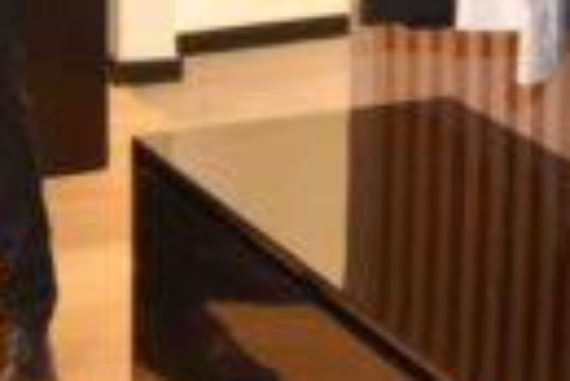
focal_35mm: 152
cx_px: -412
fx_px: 2409
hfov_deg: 12.5
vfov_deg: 8.7
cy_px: -298
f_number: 5
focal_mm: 22
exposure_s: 1/100
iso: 800
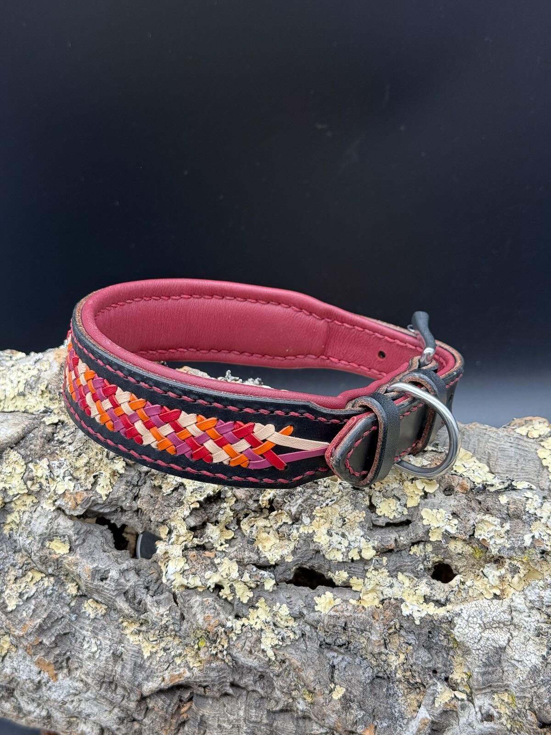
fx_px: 1019
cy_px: 368
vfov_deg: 39.7
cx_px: 276
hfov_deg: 30.3
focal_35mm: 48
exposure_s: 1/121
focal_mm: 6.76
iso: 80
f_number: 1.78
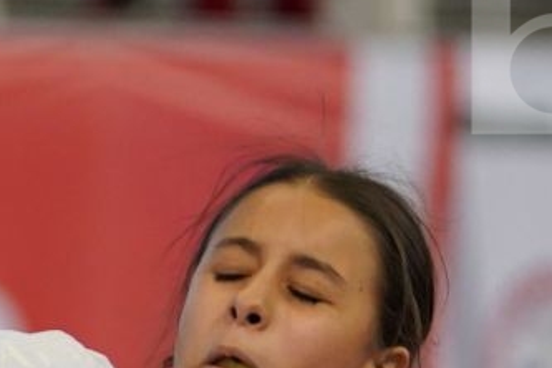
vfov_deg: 1.6
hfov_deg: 2.5
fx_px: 12772
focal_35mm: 833
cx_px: -497
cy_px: 570
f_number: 2.8
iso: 1600
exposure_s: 1/1000
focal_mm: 154
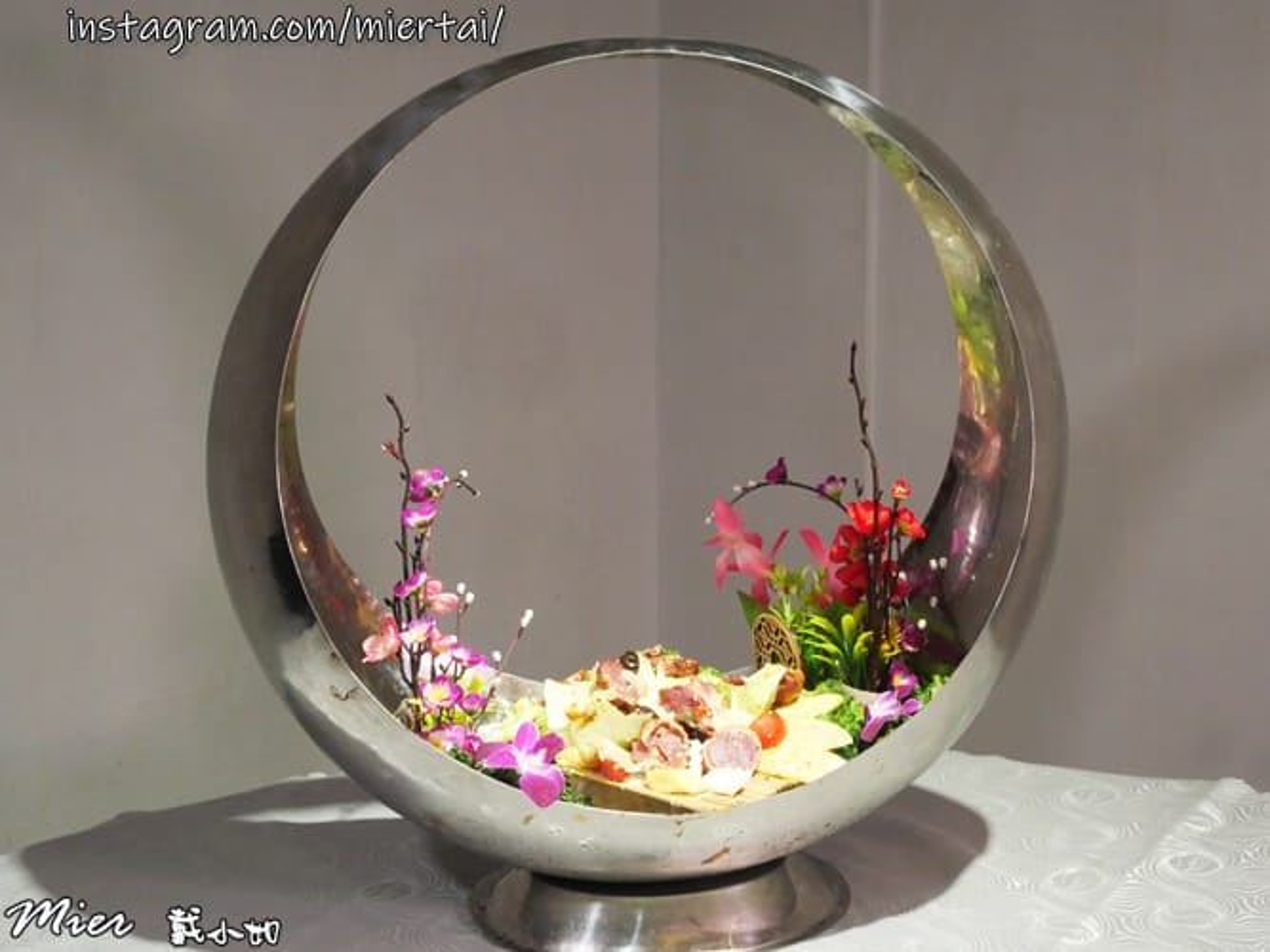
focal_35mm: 48
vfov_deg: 30.3
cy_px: 476
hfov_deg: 39.7
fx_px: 1761
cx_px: 635
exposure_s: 1/60
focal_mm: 24
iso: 2000
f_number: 5
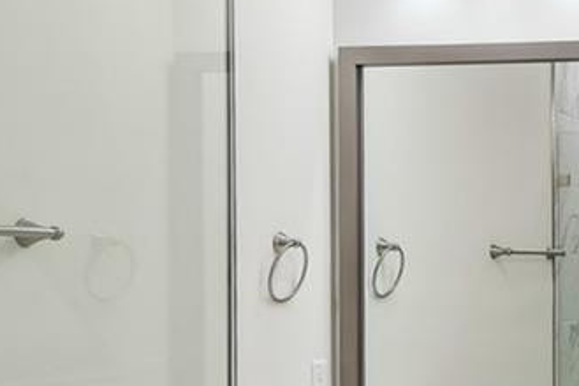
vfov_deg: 18.6
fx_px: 1173
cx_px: 778
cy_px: 271
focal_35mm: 73
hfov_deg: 23.9
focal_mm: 10
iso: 100
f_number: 7.1
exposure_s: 1/25
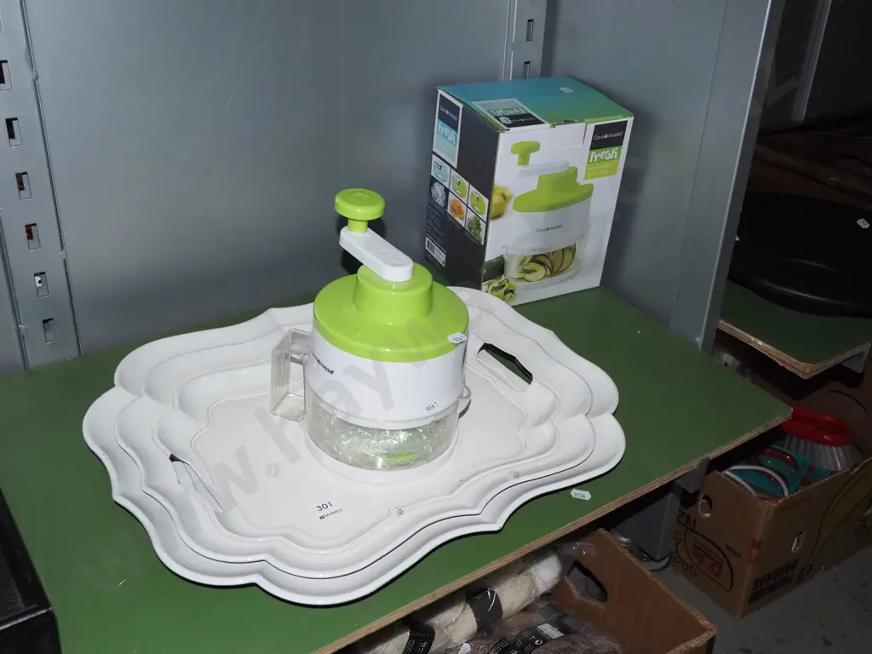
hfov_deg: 51.4
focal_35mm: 36
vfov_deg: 39.7
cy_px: 327
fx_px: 907
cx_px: 436
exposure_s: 1/160
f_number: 5.6
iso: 2500
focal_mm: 18
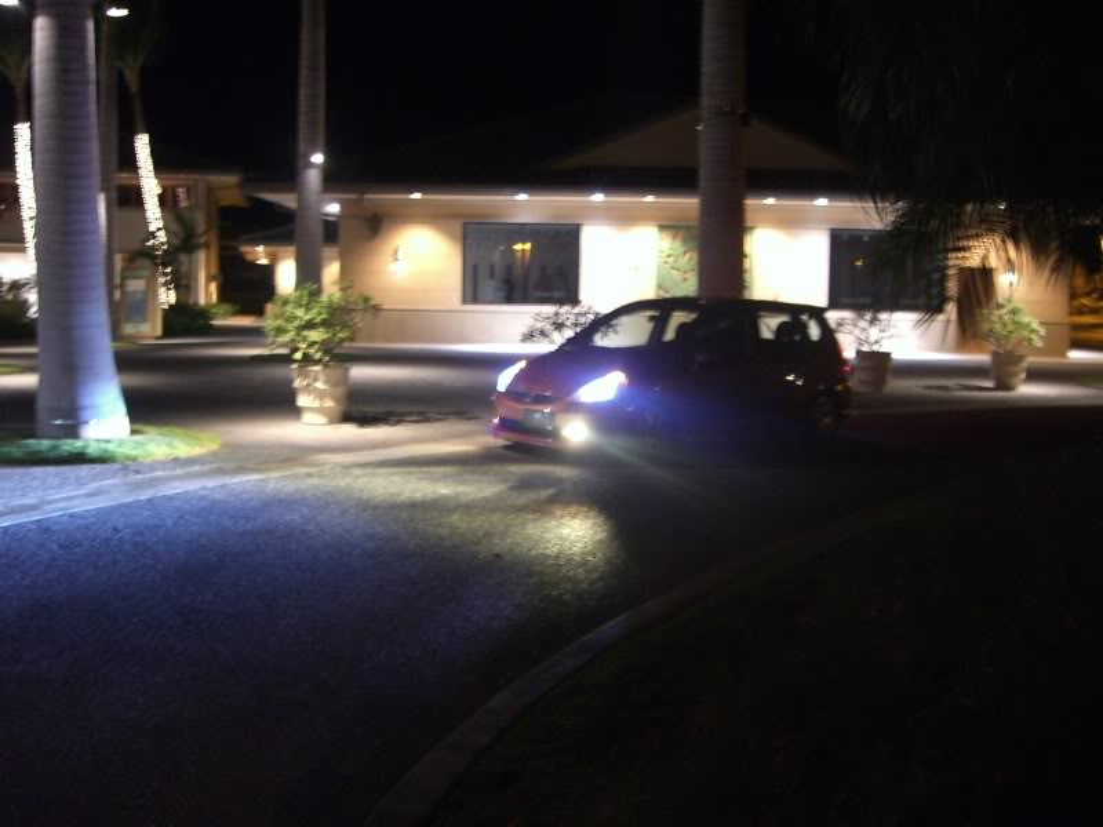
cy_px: 414
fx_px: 1211
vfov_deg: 37.7
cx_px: 552
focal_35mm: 38
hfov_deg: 49.0
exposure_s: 1/2.5
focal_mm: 7.9
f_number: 2.8
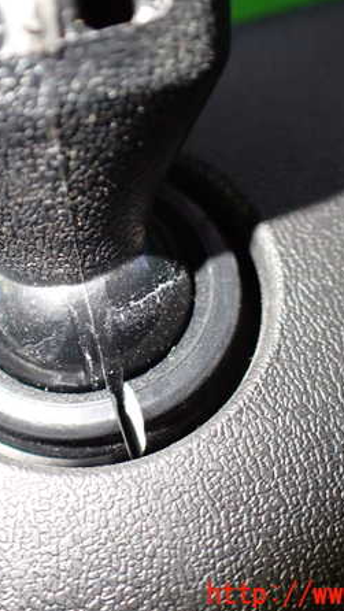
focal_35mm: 44
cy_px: 304
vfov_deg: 46.4
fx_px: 713
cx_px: 106
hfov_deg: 26.9
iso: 800
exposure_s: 1/50
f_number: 2.3
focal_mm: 5.4
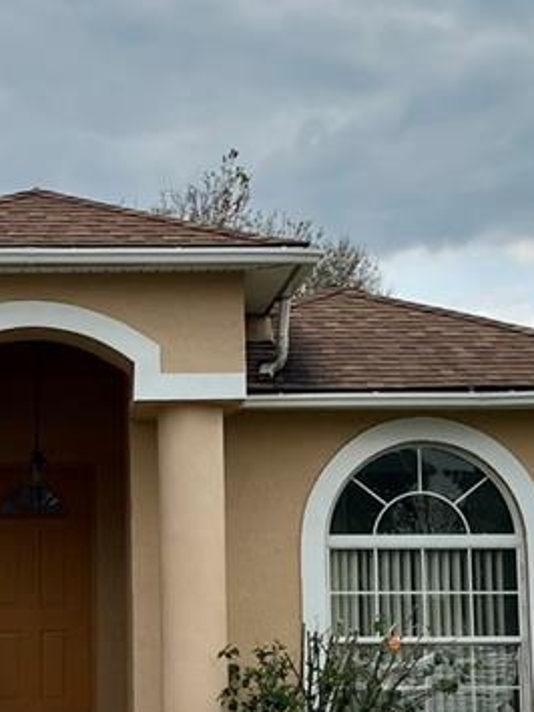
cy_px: 369
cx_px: 147
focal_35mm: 88
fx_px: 1811
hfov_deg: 16.7
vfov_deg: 22.3
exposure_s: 1/4831
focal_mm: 5.7
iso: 50
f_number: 1.5
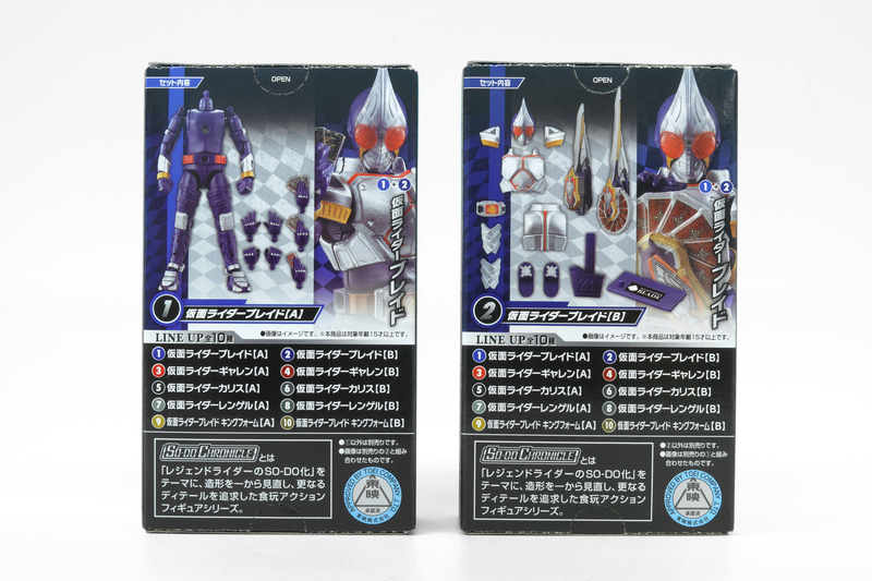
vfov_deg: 23.8
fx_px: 1380
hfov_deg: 35.1
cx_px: 436
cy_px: 290
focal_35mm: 57
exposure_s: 1.3
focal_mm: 21.27
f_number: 11
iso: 80
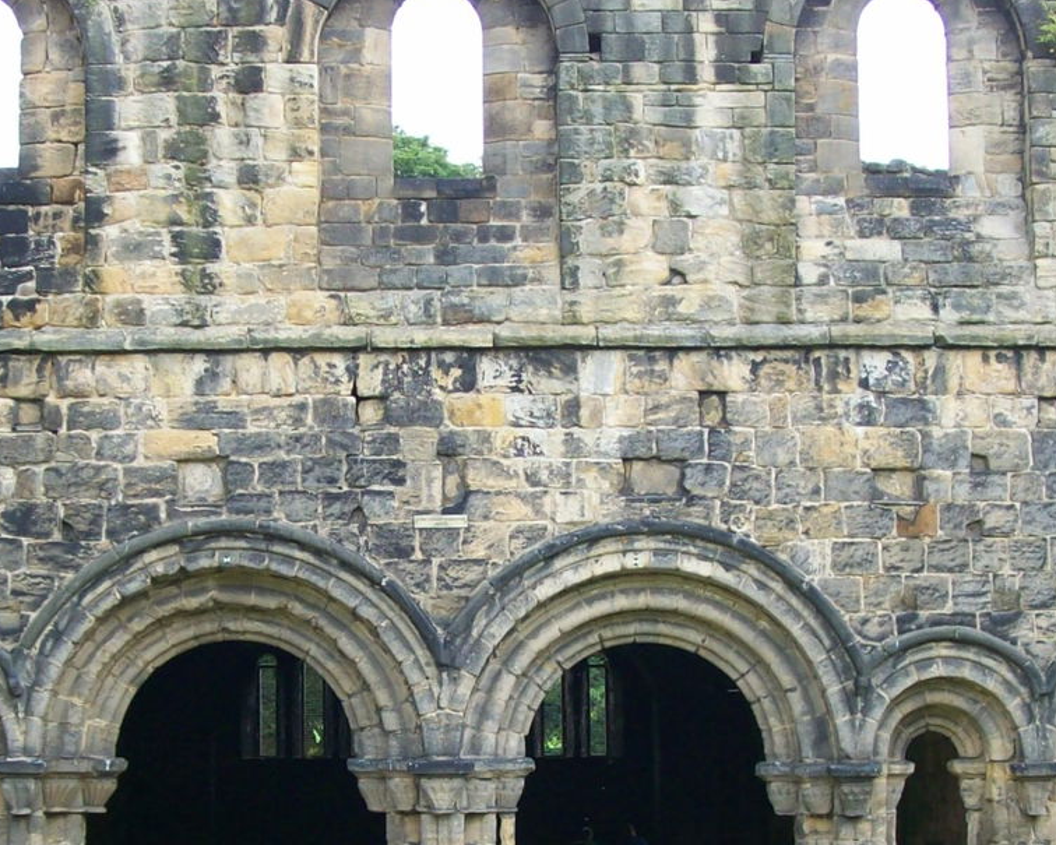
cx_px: 460
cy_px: 655
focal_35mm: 93
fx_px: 2907
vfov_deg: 16.4
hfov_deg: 20.6
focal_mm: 7.6
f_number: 3
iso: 80
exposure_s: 1/104
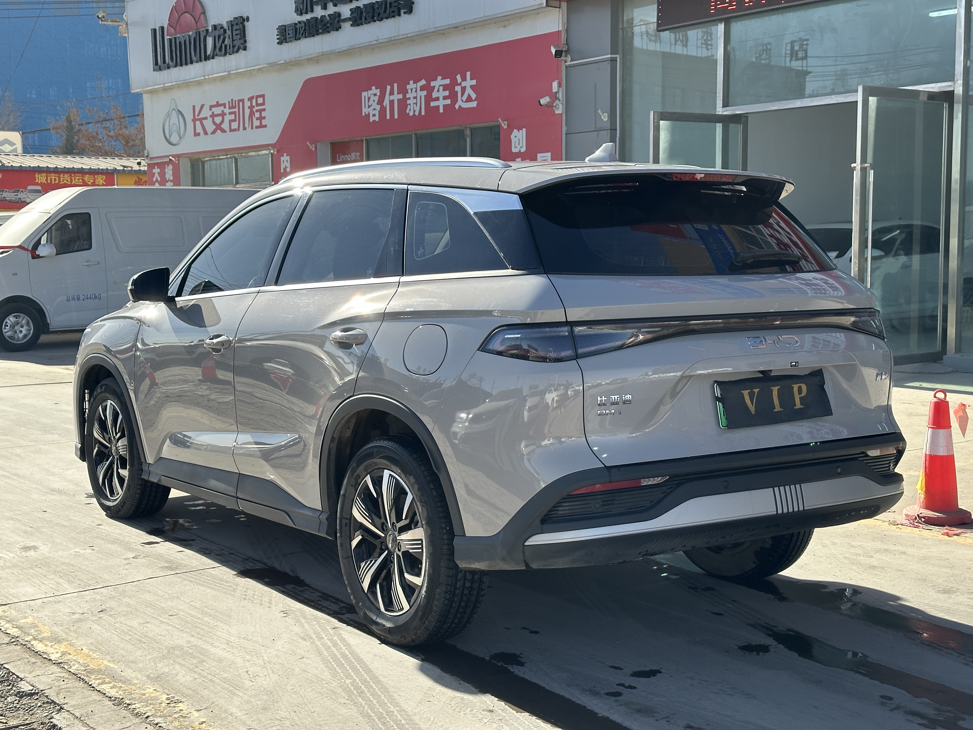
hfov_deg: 39.7
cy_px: 365
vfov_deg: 30.3
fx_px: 1349
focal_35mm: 48
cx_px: 486
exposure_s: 1/2252
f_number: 1.78
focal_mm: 6.86
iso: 64
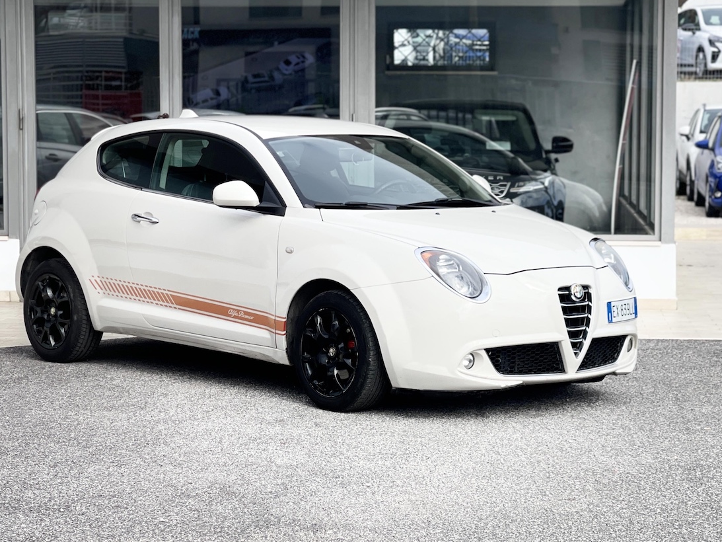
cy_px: 246
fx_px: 1523
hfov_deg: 26.7
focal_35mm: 73
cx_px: 322
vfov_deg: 20.2
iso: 32
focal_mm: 7.5
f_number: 2.2
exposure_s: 1/1074
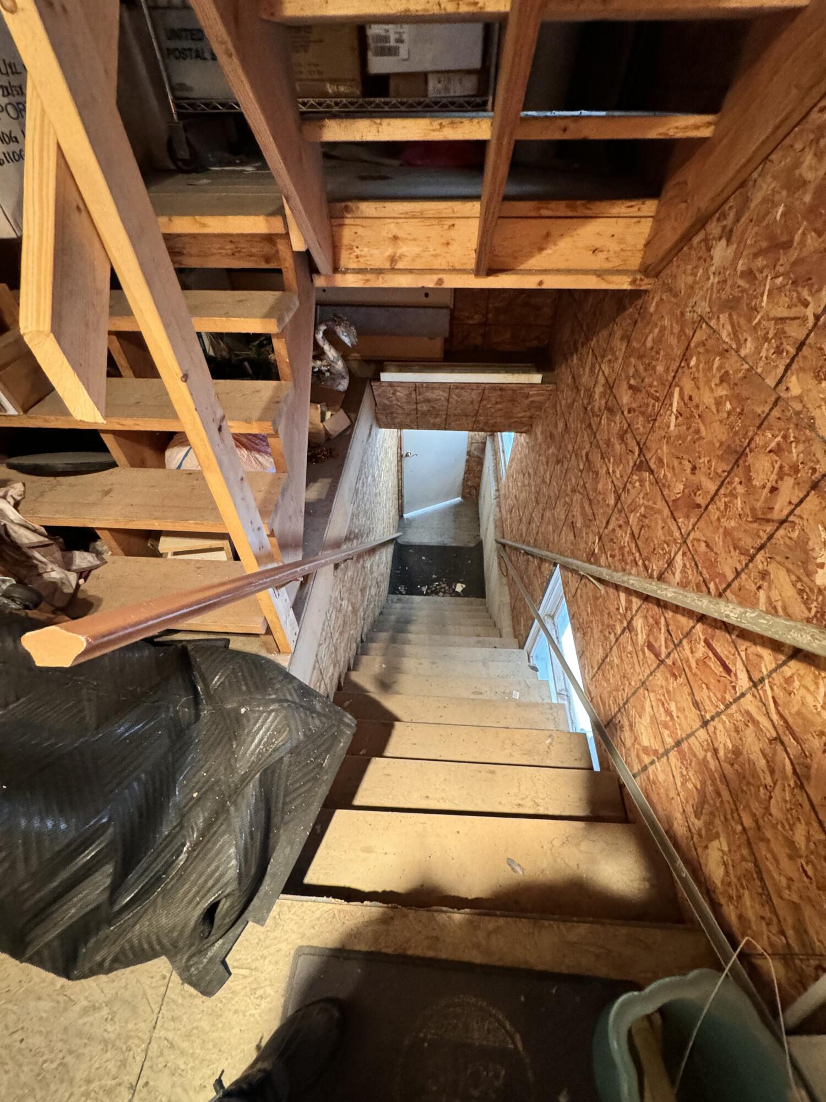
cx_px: 413
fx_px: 445
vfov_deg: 102.1
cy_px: 551
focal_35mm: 14
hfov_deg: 85.7
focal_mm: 2.22
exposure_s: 1/60
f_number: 2.2
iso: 800
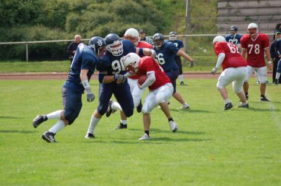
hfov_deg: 10.2
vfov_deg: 6.8
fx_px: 1577
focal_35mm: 202
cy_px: 93
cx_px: 140
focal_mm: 135
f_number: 4.5
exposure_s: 1/1000
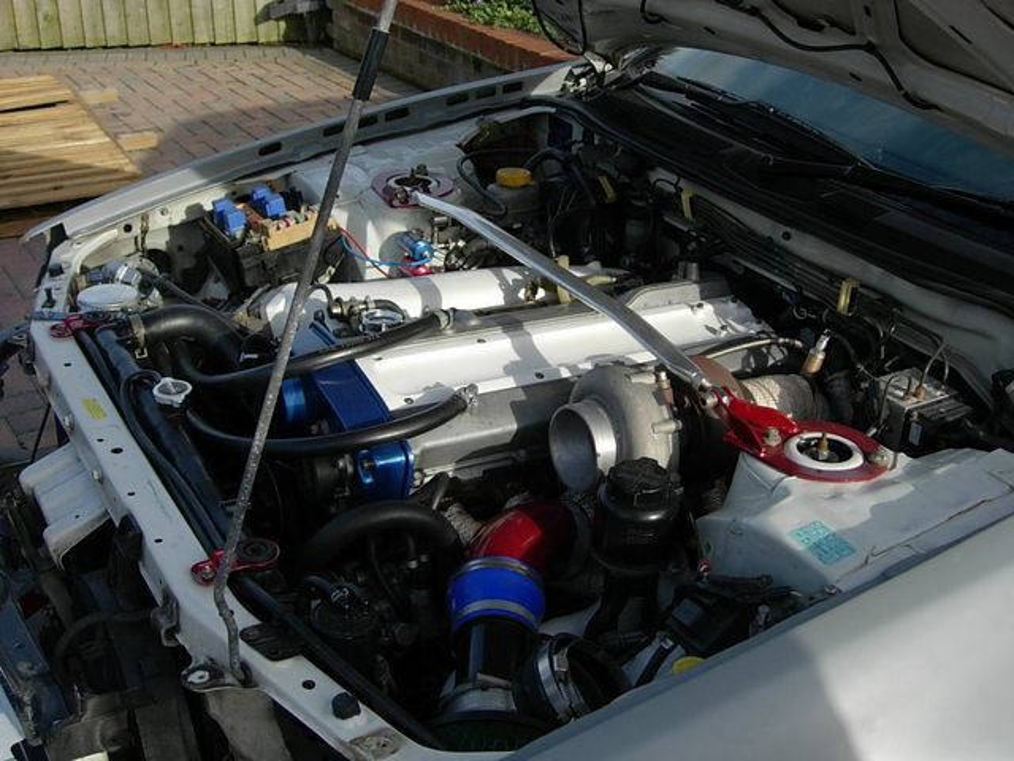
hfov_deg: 45.8
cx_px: 507
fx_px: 1201
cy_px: 380
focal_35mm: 41
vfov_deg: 35.1
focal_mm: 8.5
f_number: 2.9
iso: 64
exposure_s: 1/912
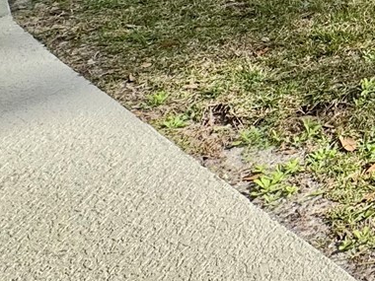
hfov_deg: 20.0
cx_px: 722
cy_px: -197
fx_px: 639
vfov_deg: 19.7
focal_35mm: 59
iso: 40
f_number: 2.2
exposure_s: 1/565
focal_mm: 2.22
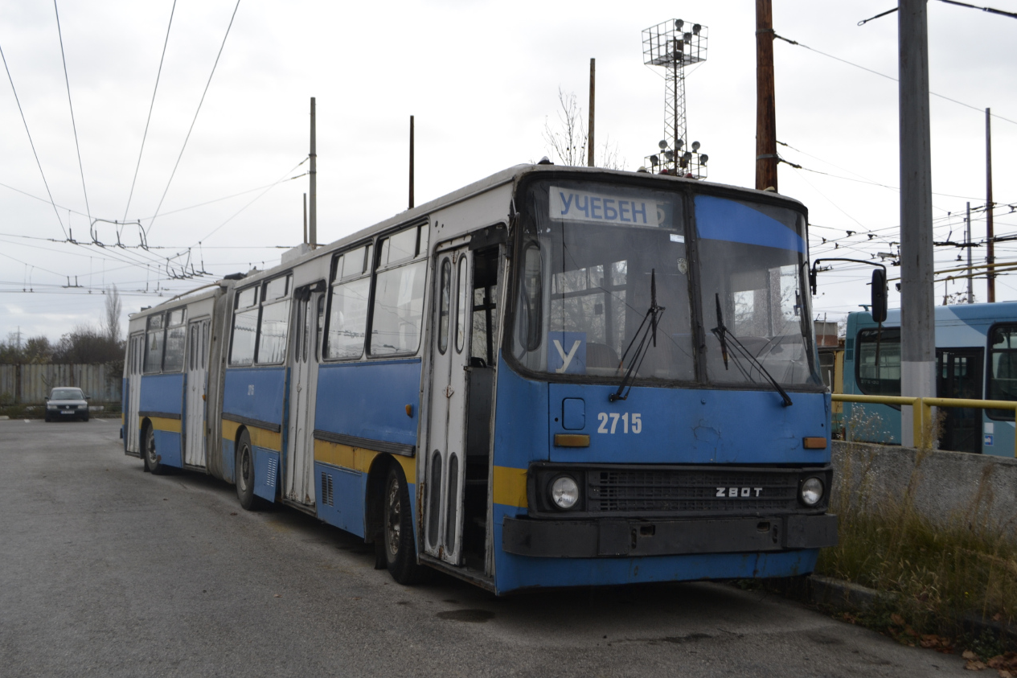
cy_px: 330
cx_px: 515
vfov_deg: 35.9
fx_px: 1045
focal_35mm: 37
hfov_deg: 51.9
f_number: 5.6
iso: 220
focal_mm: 24
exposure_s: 1/125
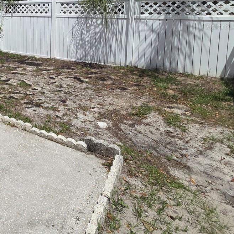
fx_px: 214
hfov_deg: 40.5
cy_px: 26
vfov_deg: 51.1
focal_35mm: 28
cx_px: -46
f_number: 2.2
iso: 50
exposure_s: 1/4591
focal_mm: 2.2
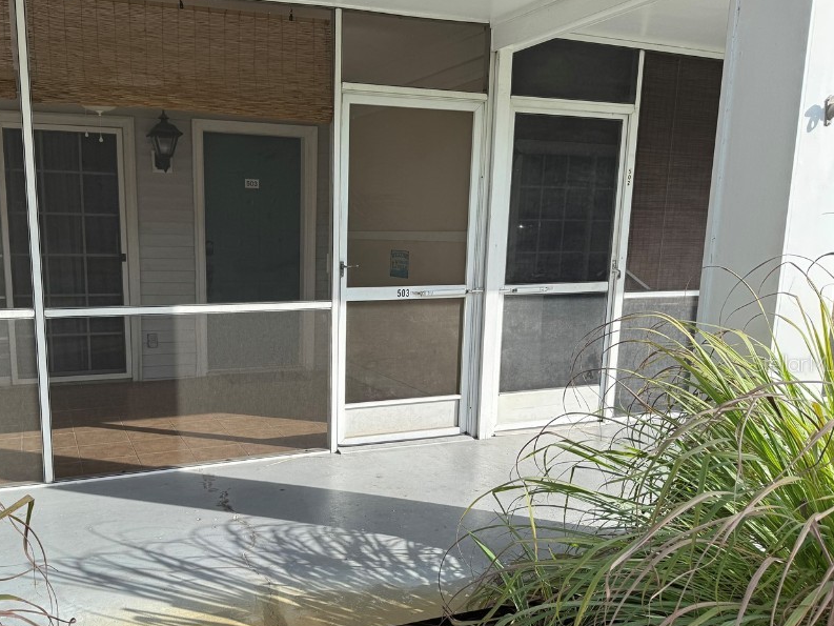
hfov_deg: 57.6
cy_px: 363
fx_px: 747
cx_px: 312
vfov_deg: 45.3
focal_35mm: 31
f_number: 1.78
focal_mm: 6.76
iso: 80
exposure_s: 1/1923
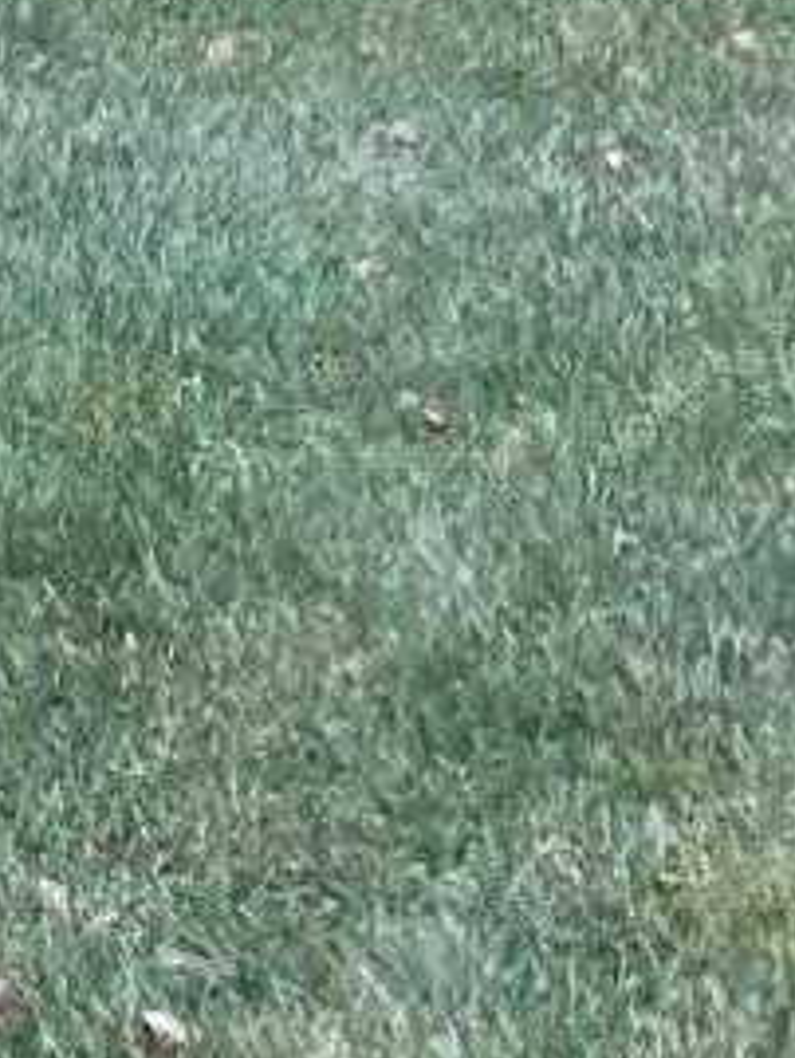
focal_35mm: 193
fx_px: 5905
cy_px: -594
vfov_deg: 9.9
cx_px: -1346
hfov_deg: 7.1
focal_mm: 4.2
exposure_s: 1/339
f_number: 1.6
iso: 32
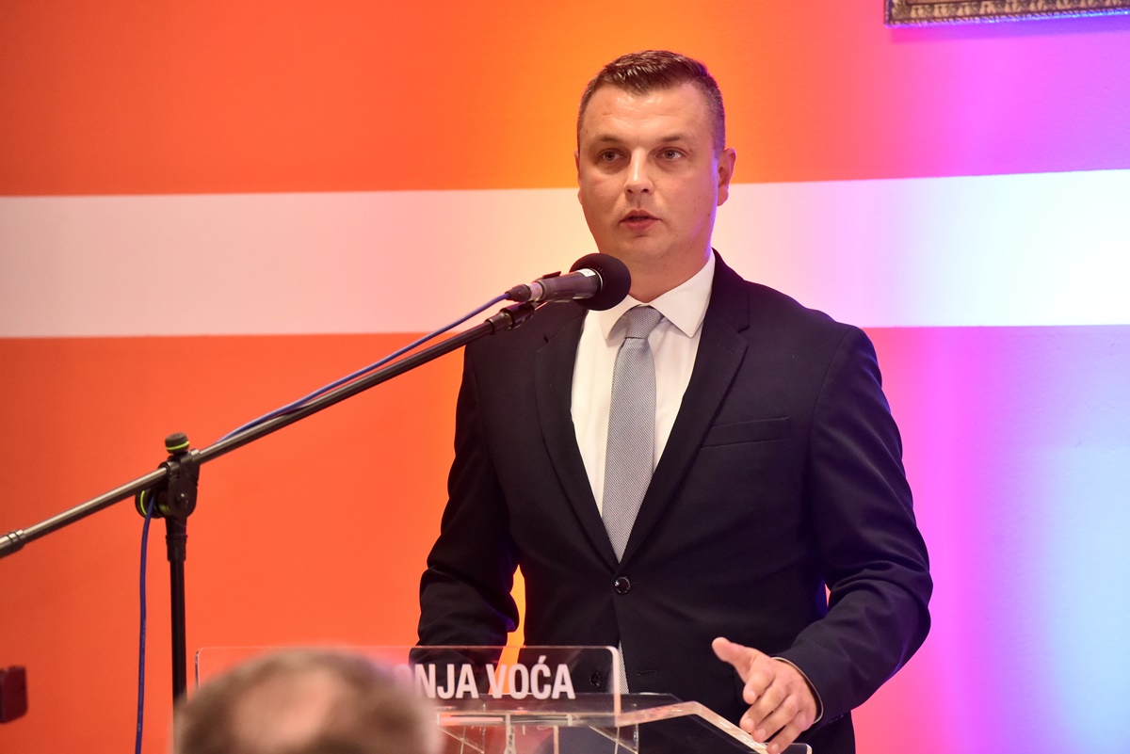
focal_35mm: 200
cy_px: 377
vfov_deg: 6.9
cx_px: 565
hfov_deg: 10.3
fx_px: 6280
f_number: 5.6
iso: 5000
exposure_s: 1/200
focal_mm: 200
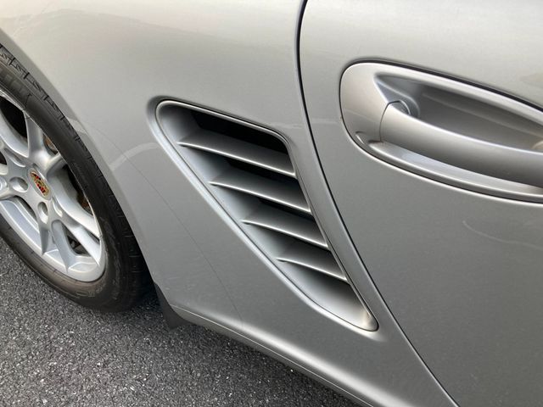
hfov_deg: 63.4
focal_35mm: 28
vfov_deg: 49.7
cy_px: 204
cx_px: 272
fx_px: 439
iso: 32
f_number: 1.8
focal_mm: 3.99
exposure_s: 1/121
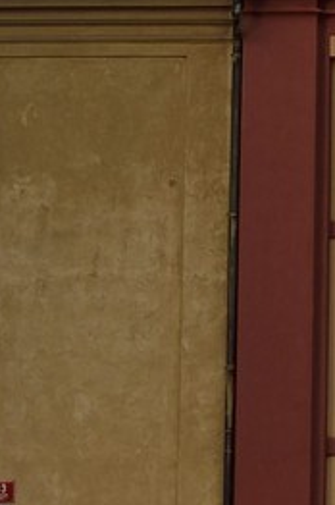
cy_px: -420
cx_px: 943
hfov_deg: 3.2
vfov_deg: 4.8
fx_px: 5976
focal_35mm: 427
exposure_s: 1/160
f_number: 9
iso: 200
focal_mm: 70
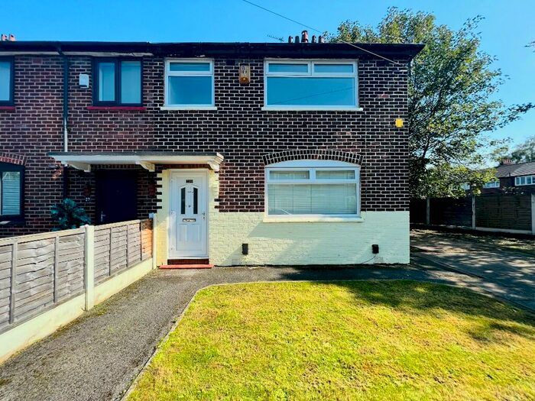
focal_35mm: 13
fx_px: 201
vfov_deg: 89.9
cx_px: 268
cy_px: 200
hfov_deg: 106.2
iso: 32
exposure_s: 1/809
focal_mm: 1.57
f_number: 1.8
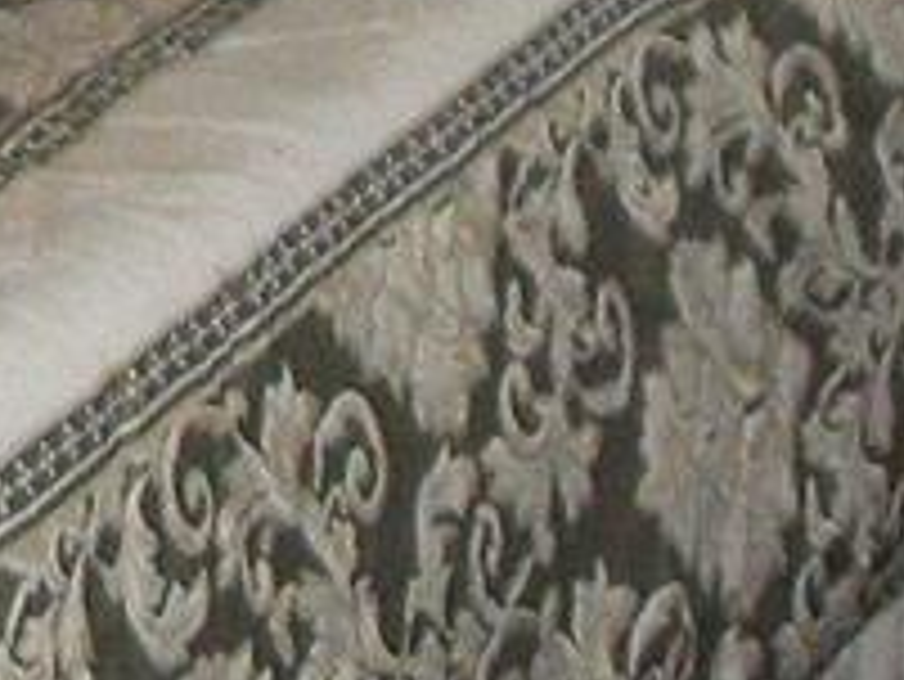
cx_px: -908
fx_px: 7682
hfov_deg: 6.5
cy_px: -608
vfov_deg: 5.0
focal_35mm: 294
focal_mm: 6.3
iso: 100
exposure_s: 1/45
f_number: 2.8
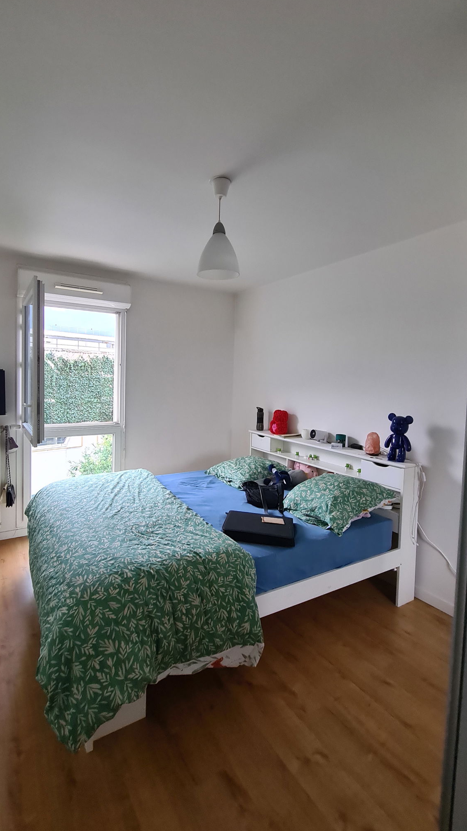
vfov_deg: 102.9
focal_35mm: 15
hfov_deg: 70.0
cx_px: 193
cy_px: 391
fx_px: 330
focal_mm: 2.2
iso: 250
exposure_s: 1/50
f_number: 2.2
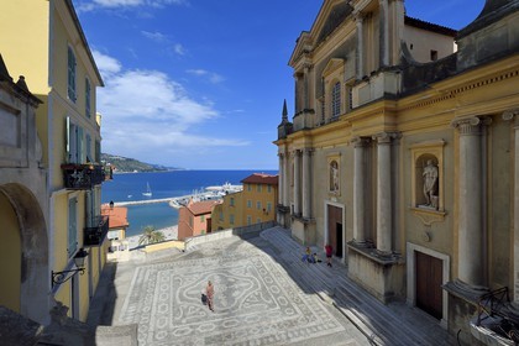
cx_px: 260
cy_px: 173
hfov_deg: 104.3
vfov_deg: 81.2
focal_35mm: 14
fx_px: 202
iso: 200
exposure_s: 1/250
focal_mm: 14
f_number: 14
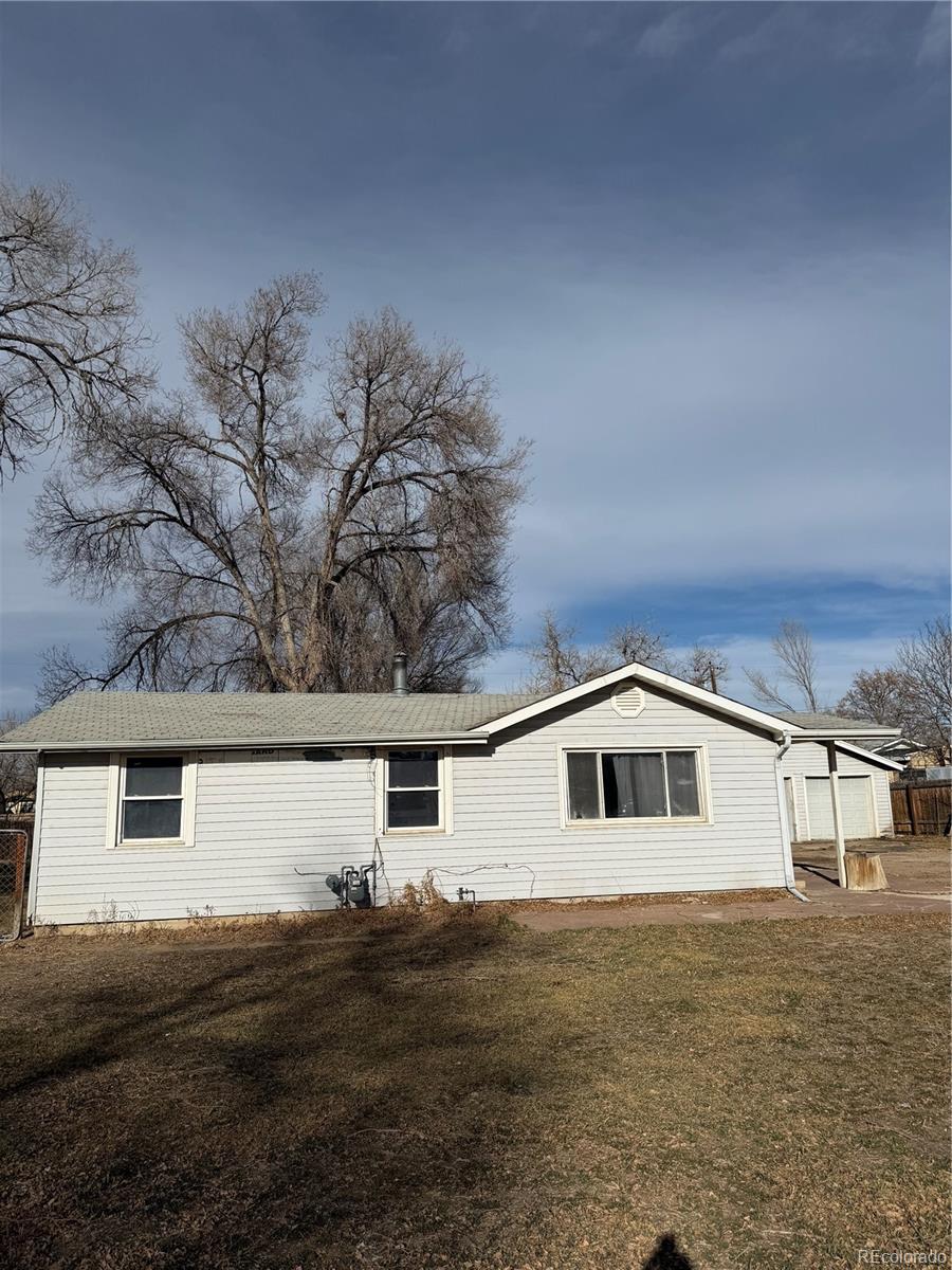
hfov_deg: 56.8
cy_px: 635
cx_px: 476
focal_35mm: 24
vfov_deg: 71.6
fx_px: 880
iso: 80
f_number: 1.78
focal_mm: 6.76
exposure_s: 1/11905
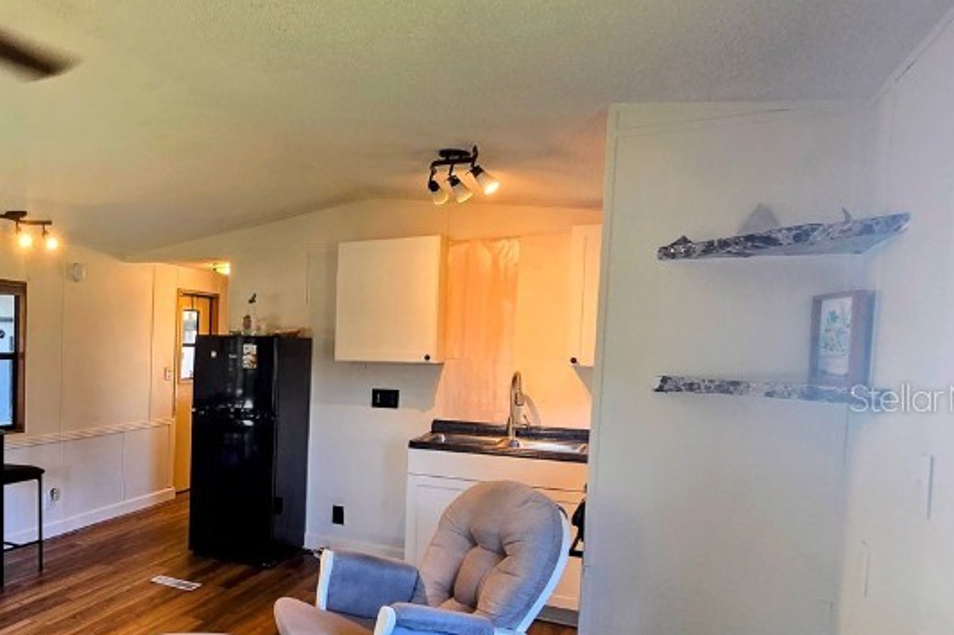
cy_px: 397
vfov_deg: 49.0
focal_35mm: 26
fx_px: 689
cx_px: 102
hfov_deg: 59.5
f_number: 2.2
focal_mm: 2.2
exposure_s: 1/60
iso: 50
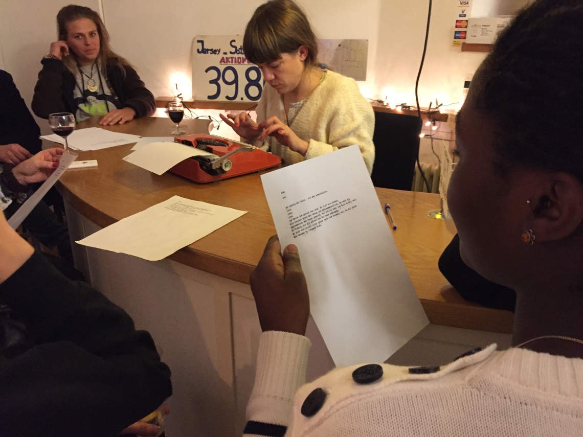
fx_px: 488
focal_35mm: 29
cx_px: 292
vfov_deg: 48.2
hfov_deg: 61.7
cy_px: 218
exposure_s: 1/17
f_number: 2.2
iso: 400
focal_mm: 4.15
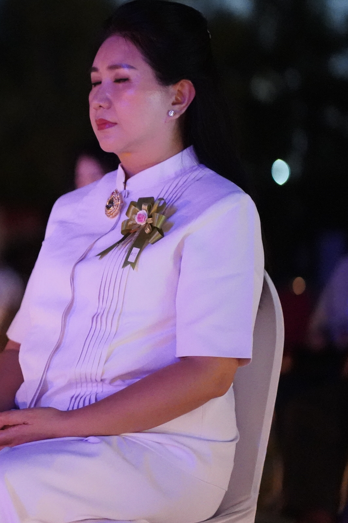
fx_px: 2320
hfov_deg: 8.4
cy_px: 205
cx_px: -131
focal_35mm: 160
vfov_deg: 12.8
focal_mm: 85
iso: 20000
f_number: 1.8
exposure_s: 1/160
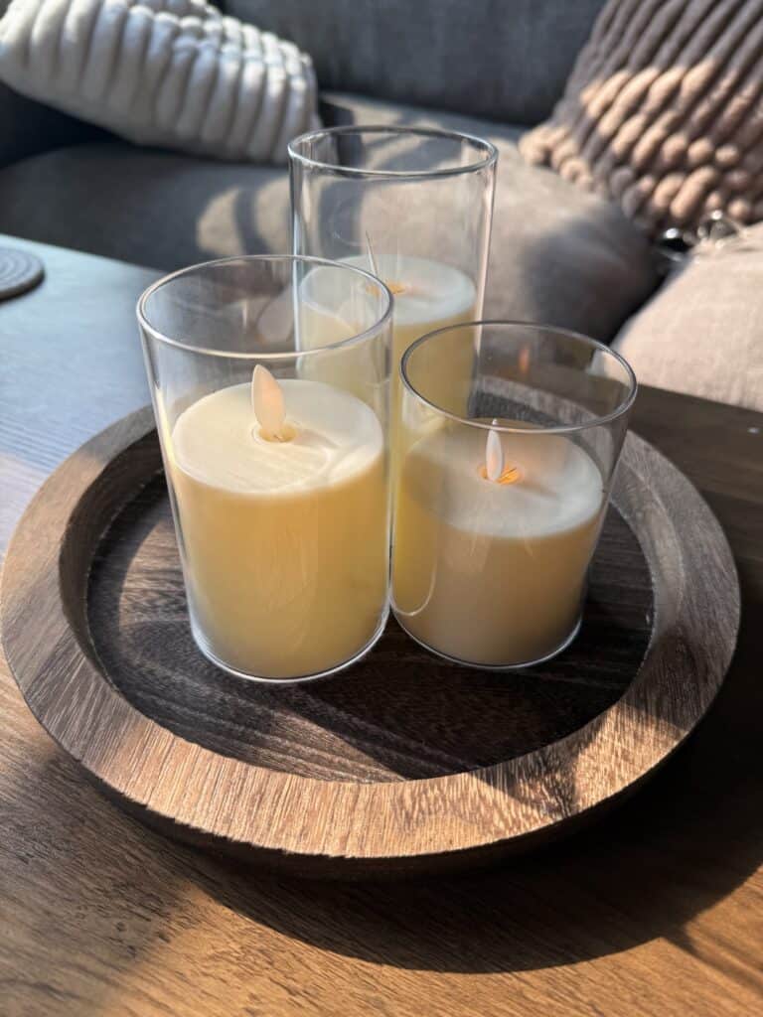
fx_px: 705
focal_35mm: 24
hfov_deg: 56.8
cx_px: 382
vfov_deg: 71.6
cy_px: 508
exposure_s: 1/370
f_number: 1.78
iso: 80
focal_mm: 6.76
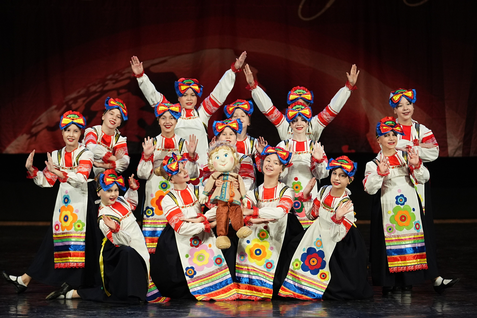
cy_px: 159
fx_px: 2782
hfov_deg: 9.8
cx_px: 238
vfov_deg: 6.5
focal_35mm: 210
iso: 2500
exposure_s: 1/400
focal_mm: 140
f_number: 2.8
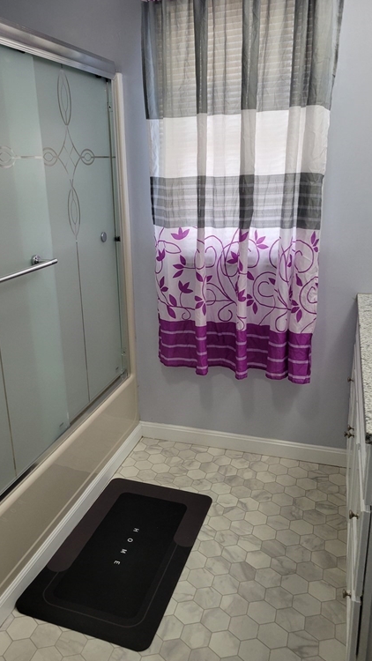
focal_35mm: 29
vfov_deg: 66.1
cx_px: 157
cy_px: 330
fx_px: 508
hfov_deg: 40.1
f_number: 1.8
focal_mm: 5.4
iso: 160
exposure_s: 1/120
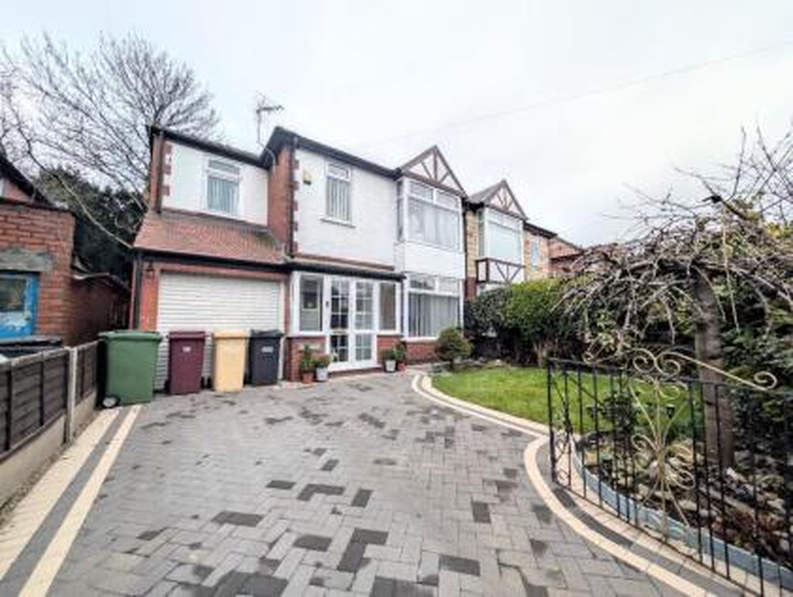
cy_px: 298
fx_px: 275
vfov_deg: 94.6
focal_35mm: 12
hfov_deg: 110.5
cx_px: 396
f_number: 1.7
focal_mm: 2.02
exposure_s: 1/280
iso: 54
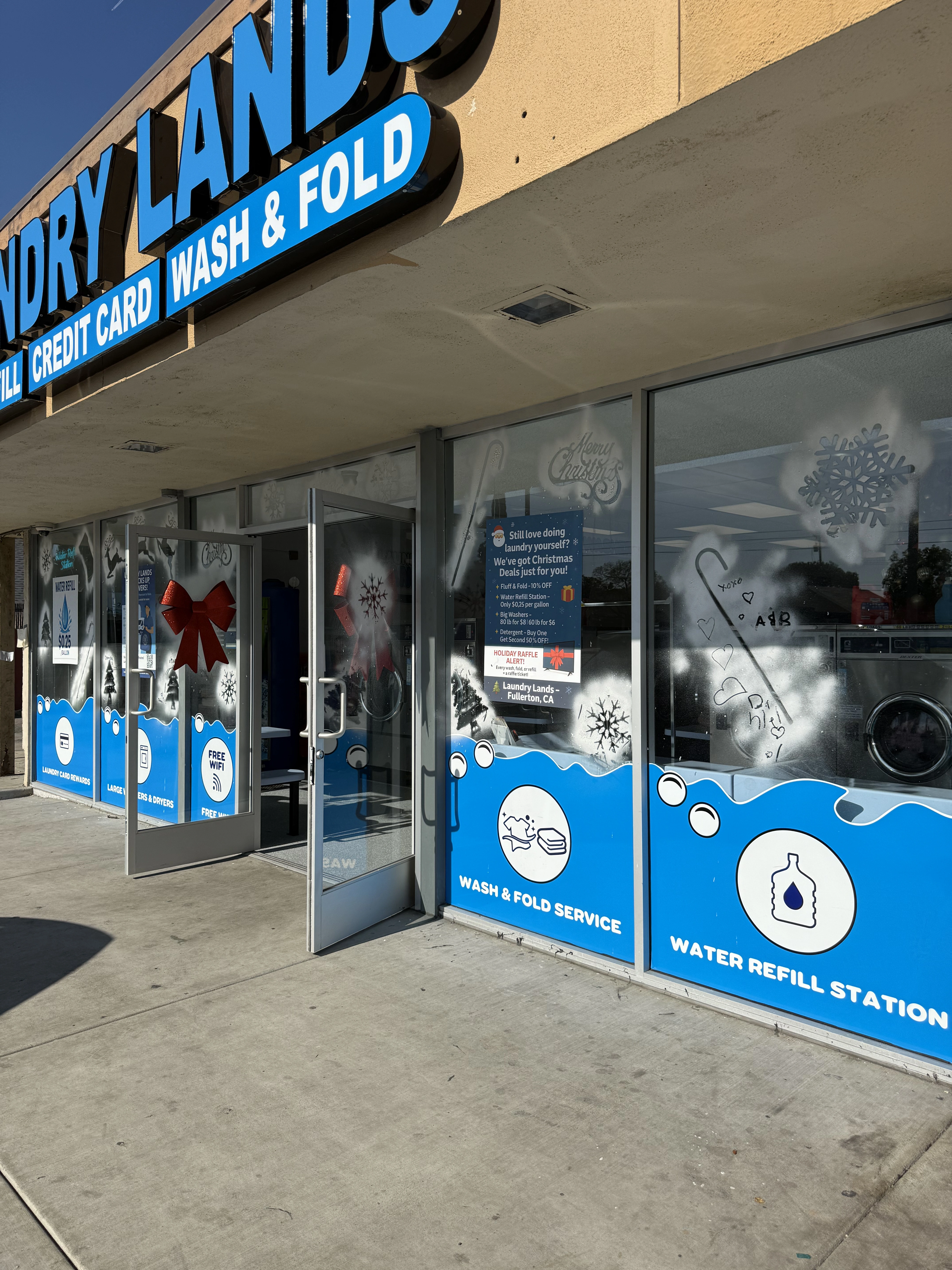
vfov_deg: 71.6
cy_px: 635
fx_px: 880
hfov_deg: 56.8
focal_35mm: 24
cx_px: 476
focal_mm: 6.76
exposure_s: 1/8130
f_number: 1.78
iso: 80
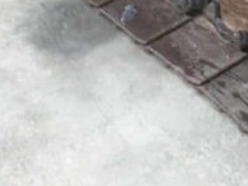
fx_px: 768
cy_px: -101
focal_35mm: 107
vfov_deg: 13.0
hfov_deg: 18.3
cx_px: 148
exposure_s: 1/30
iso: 200
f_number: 3.2
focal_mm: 4.6
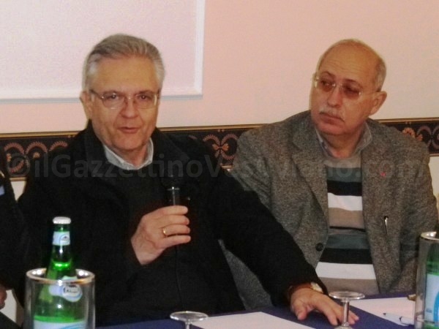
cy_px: 164
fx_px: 1547
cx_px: 220
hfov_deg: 16.1
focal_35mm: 122
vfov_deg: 12.1
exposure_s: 1/80
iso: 800
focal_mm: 21.6
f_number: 5.5
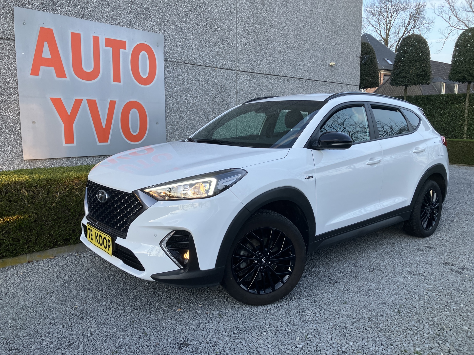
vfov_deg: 49.7
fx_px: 383
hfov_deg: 63.4
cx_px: 237
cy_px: 178
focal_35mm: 28
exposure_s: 1/119
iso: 80
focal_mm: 3.99
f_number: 1.8
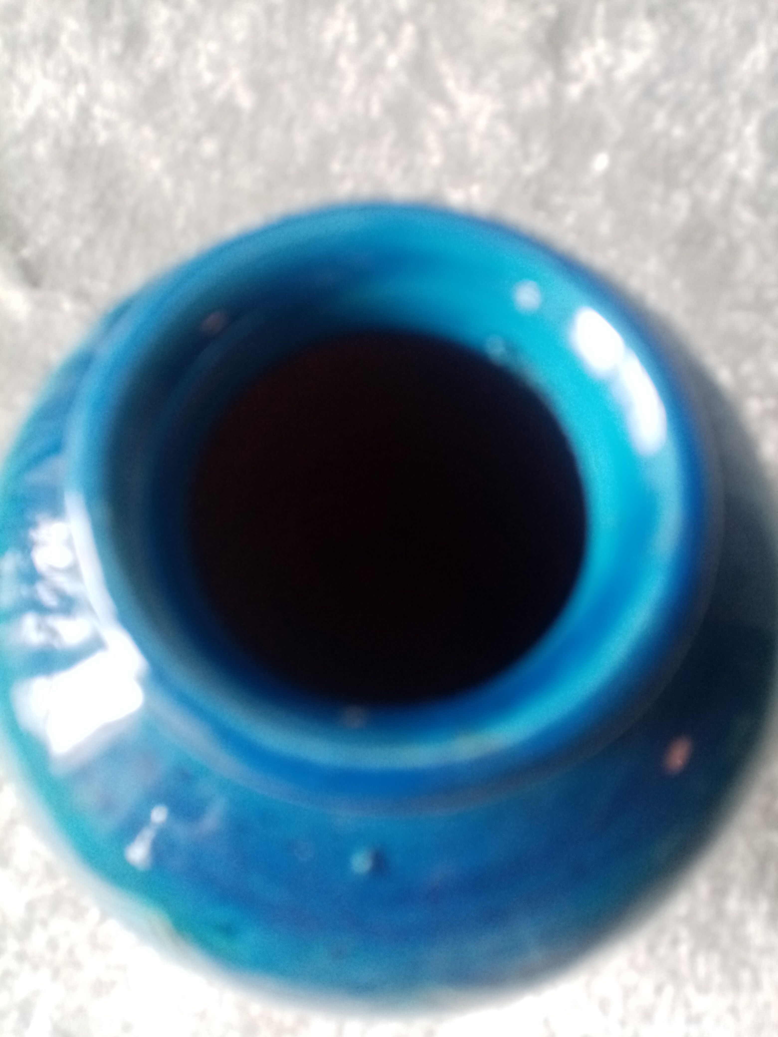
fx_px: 779
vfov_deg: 67.3
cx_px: 389
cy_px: 518
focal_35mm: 26
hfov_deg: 53.1
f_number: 1.8
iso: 177
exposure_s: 1/33.3
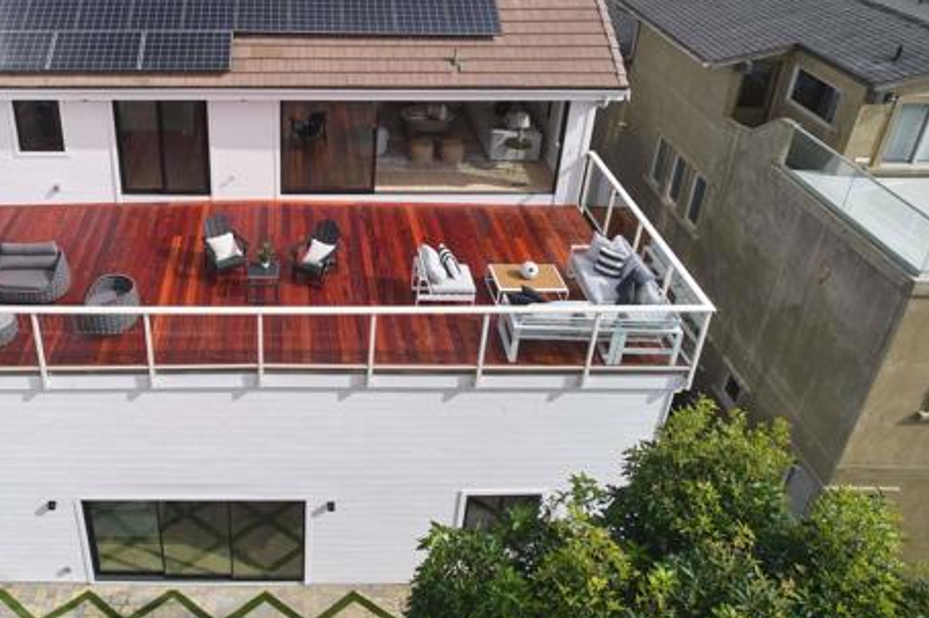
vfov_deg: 41.6
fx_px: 799
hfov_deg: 58.4
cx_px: 280
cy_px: 196
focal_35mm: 31
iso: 150
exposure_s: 1/4000
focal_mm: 8.38
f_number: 2.8
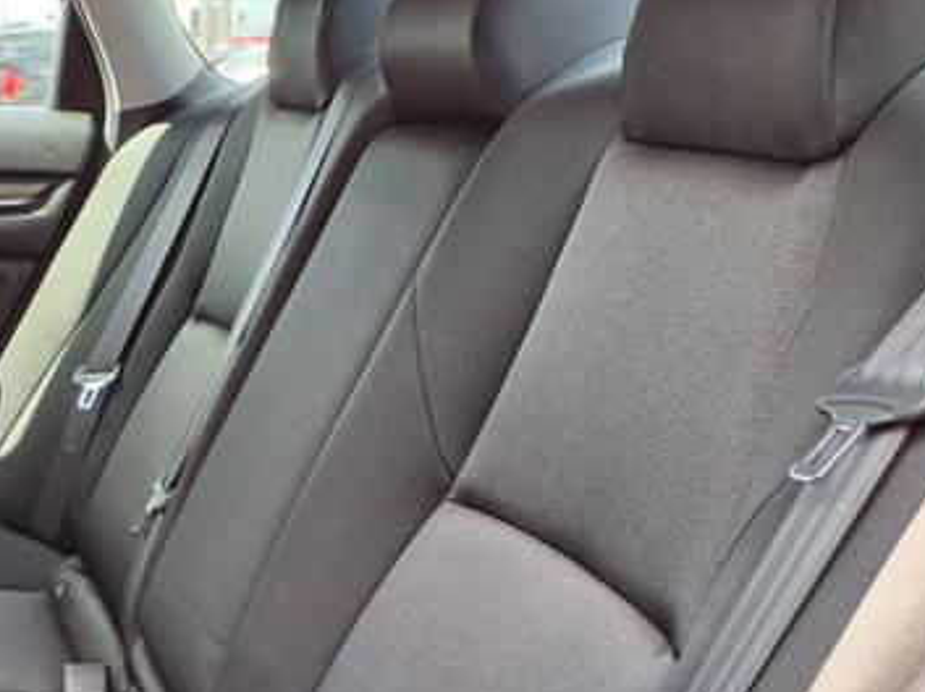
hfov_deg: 36.9
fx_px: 1308
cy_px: 498
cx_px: 123
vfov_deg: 29.3
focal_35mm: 49
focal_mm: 3.58
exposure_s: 1/120
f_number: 1.9
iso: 50
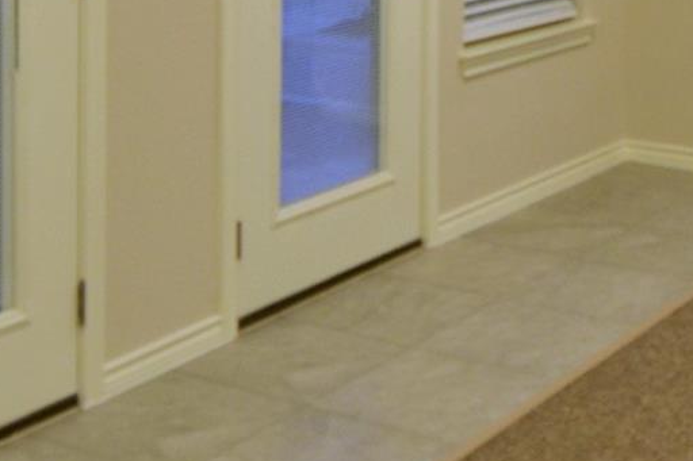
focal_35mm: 78
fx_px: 1501
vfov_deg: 16.4
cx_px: 489
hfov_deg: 25.8
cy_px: -155
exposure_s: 1/125
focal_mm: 13
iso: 400
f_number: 5.6
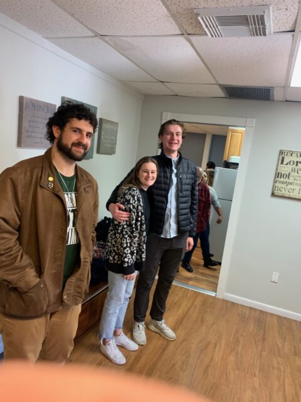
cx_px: 150
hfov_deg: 53.1
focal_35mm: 26
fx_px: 301
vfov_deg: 67.3
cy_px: 201
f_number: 1.8
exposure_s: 1/60
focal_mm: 4.25
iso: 100
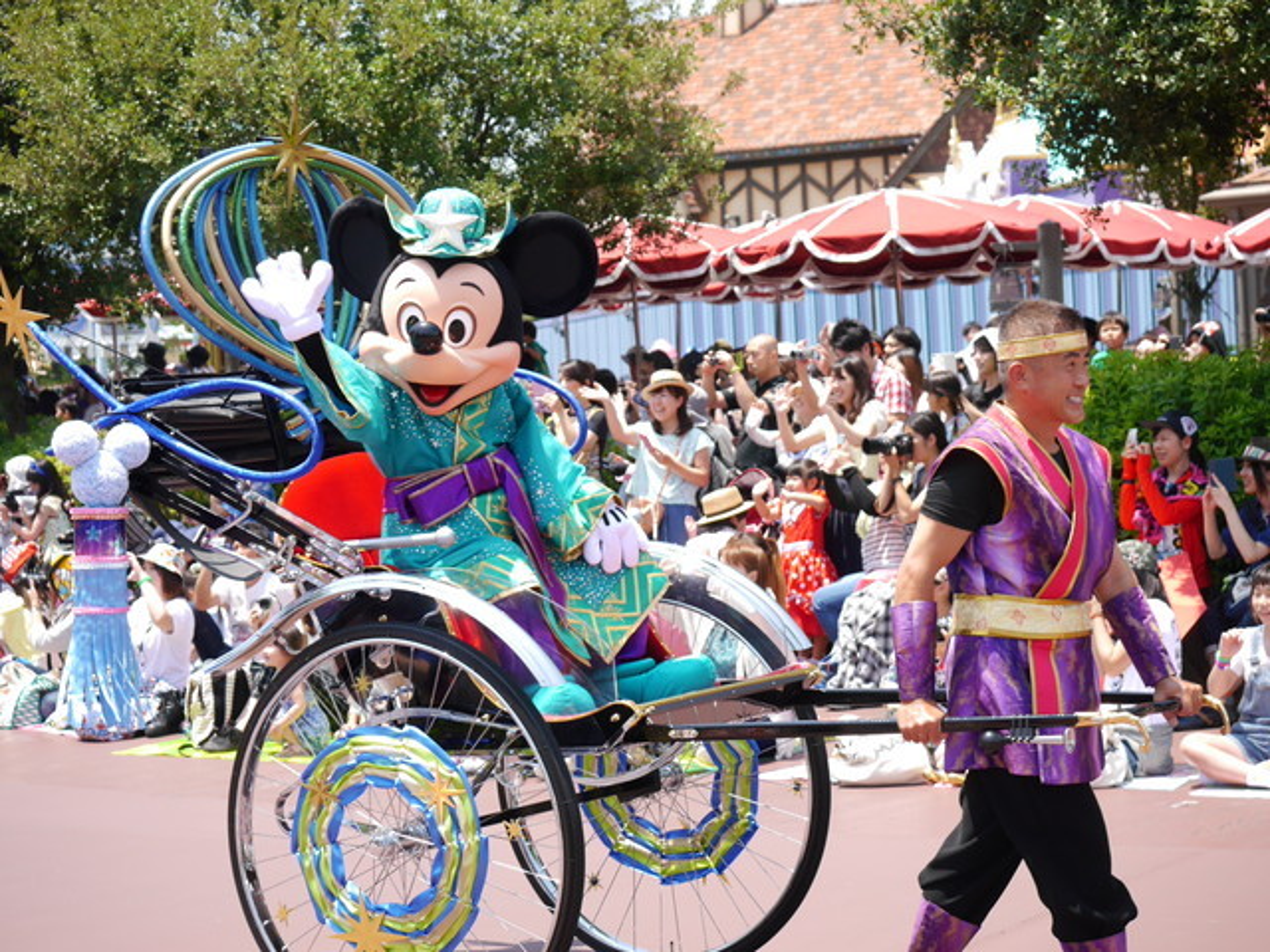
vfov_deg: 16.4
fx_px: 3302
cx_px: 635
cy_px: 476
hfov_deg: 21.8
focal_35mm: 90
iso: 160
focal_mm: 45
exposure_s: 1/320
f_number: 5
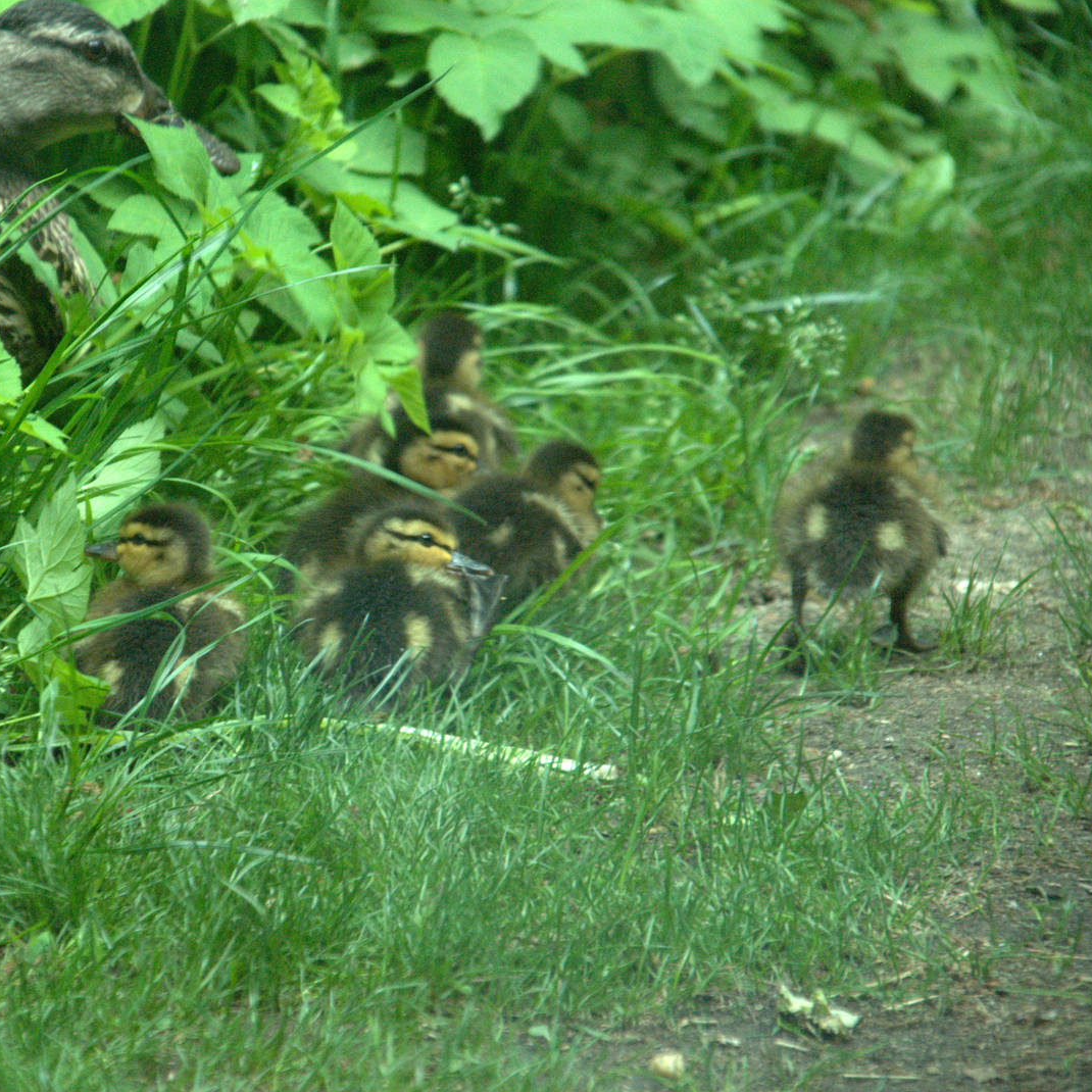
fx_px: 13634
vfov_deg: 4.6
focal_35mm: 382
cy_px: 546
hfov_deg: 4.6
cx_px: 350
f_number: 6.3
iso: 1600
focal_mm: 200
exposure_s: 1/200
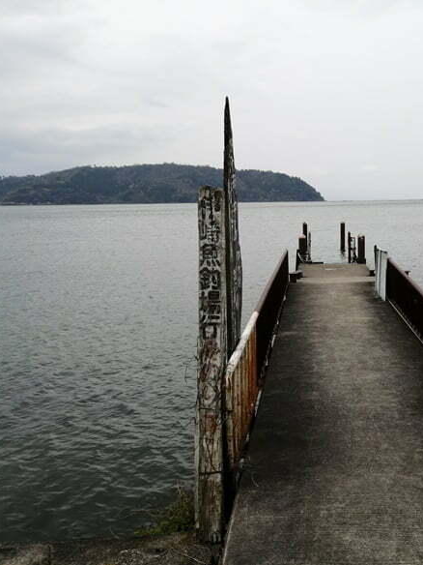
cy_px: 289
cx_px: 335
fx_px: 603
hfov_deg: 37.4
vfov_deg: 50.1
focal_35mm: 37
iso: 50
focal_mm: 3.62
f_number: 1.8
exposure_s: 1/1264
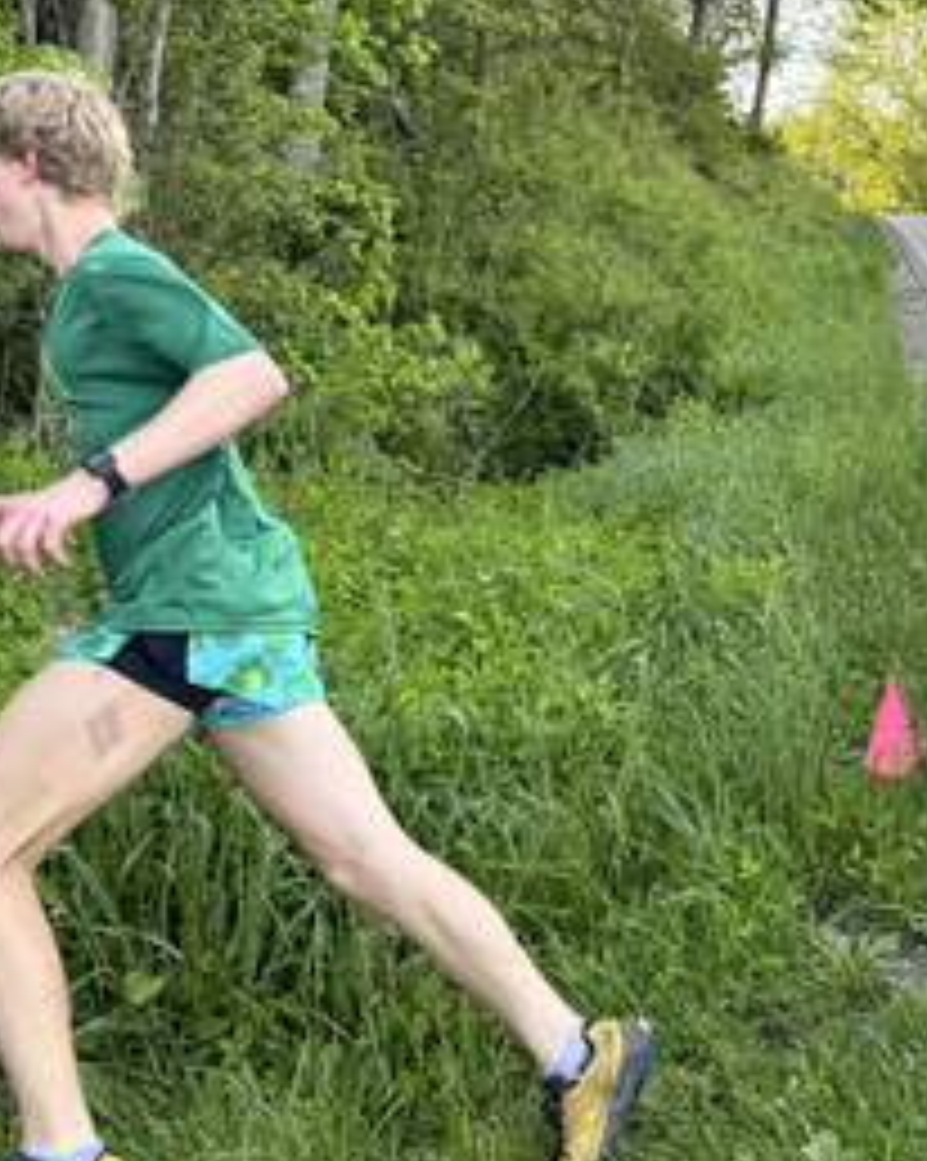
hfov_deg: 27.9
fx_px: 1717
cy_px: 533
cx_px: 990
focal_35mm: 50
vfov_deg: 37.3
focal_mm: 6.76
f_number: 1.78
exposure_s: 1/266
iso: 80
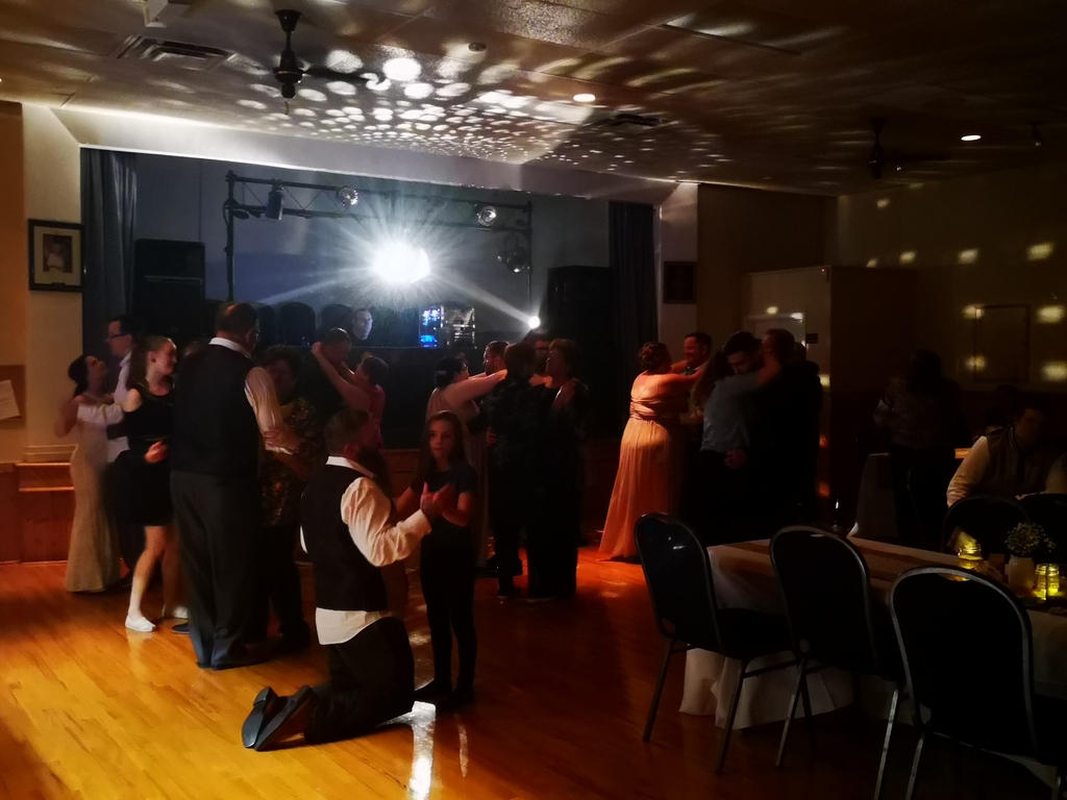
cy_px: 400
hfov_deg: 52.6
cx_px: 534
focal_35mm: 35
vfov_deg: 40.7
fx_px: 1079
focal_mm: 3.95
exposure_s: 1/17.1
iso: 1600
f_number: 1.8
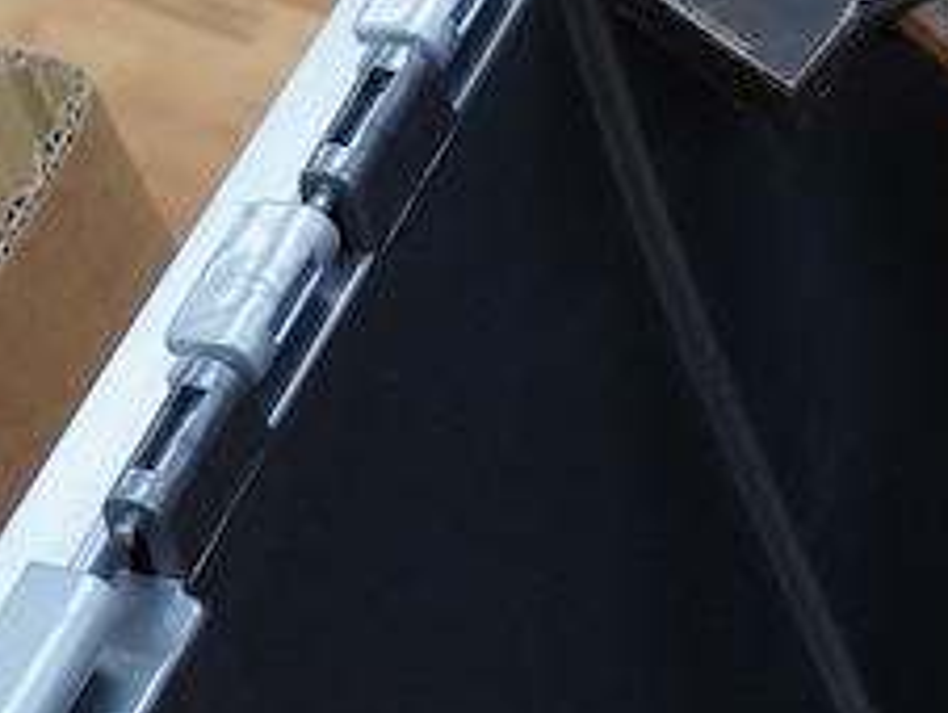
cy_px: 294
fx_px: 5894
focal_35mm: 215
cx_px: 2087
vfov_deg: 6.9
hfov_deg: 8.6
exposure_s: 1/100
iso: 2500
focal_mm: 30
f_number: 13
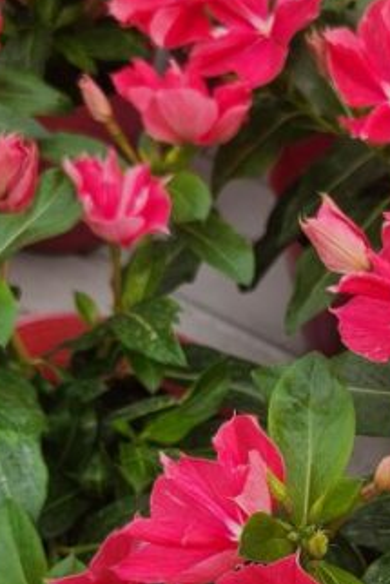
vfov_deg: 33.6
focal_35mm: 57
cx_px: 325
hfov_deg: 23.4
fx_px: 925
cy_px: 495
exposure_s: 1/303
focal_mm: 5.4
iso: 20
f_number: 1.8
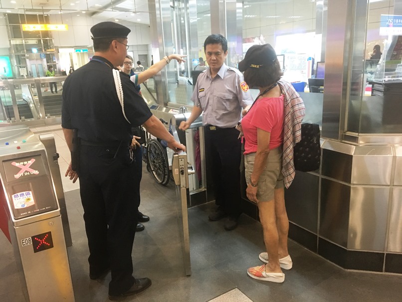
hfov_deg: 61.6
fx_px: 337
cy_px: 151
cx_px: 201
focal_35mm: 29
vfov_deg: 48.3
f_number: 2.2
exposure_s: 1/24
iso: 200
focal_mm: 4.15
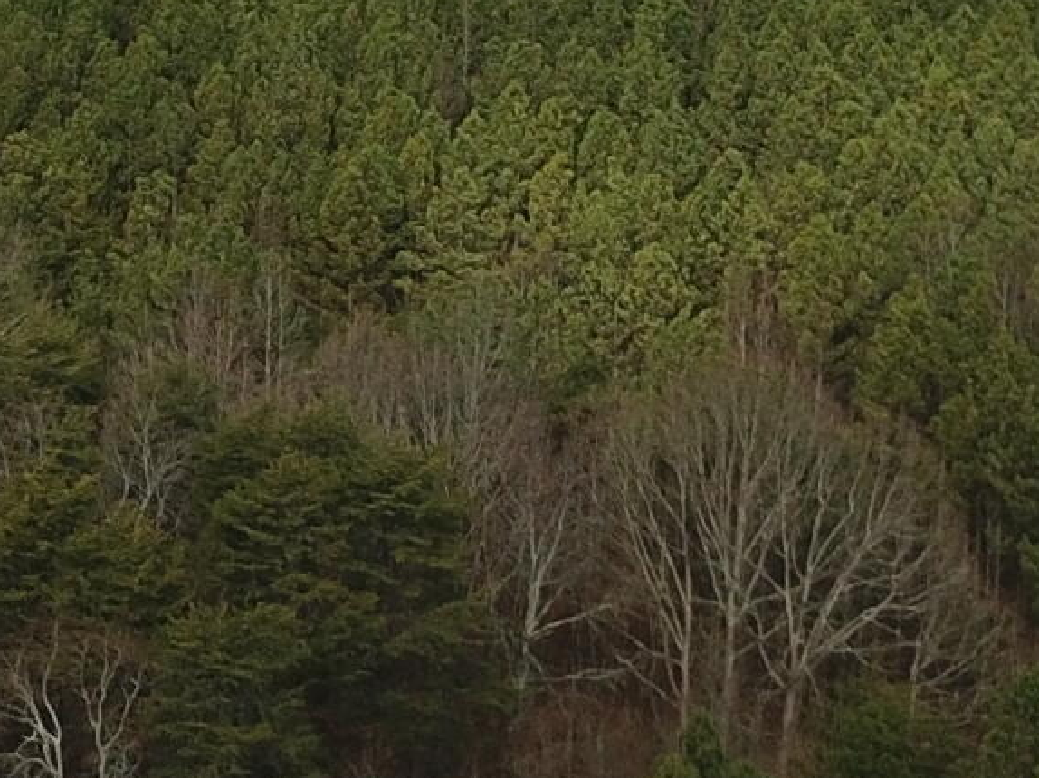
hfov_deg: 13.5
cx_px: -626
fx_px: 4080
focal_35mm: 136
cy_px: -691
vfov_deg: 10.2
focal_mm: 4.73
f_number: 2.2
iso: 100
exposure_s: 1/1420
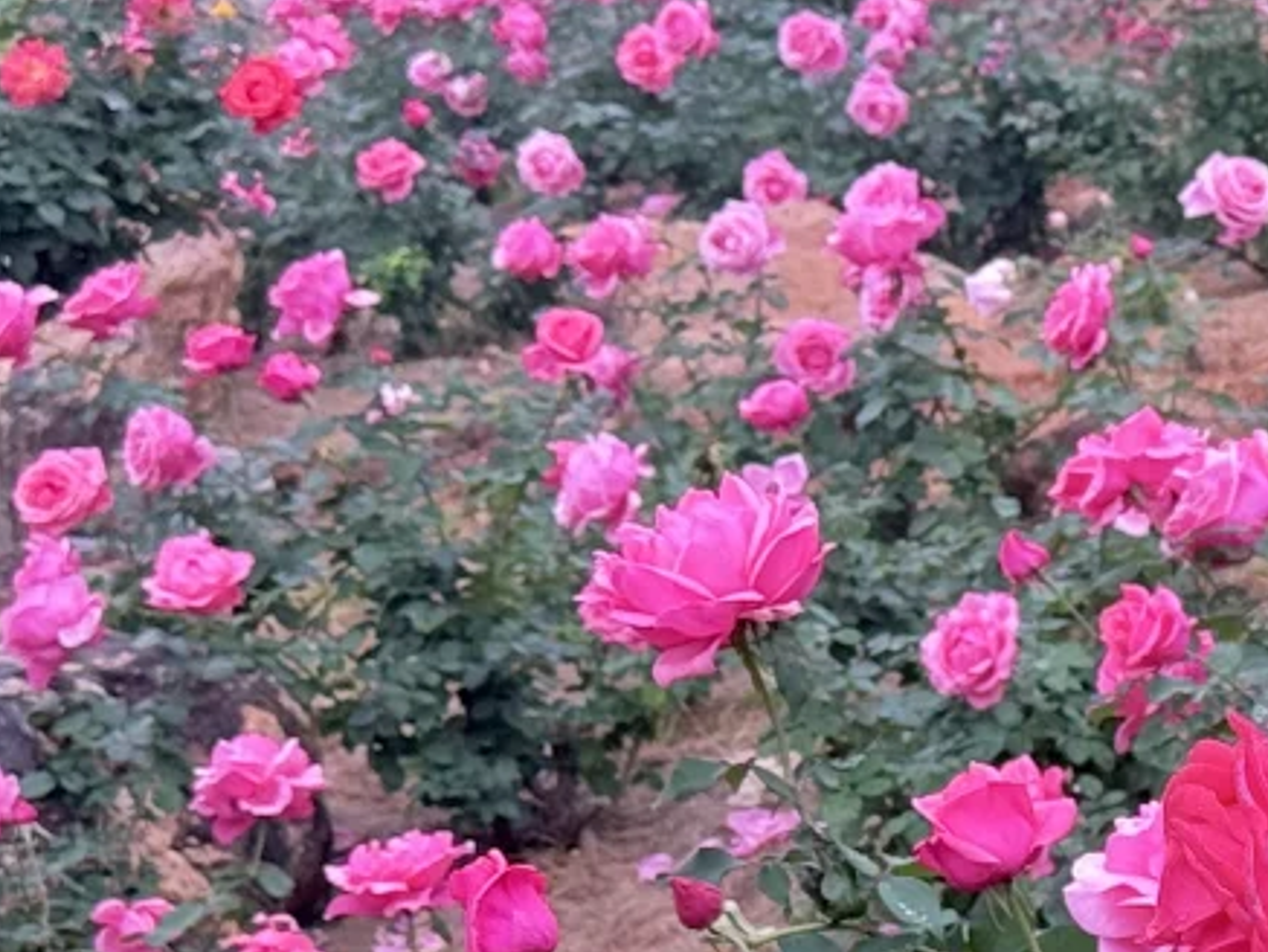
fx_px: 5789
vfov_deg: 9.3
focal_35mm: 158
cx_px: 1973
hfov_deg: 11.9
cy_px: 1051
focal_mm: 6.76
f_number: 1.78
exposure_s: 1/122
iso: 50
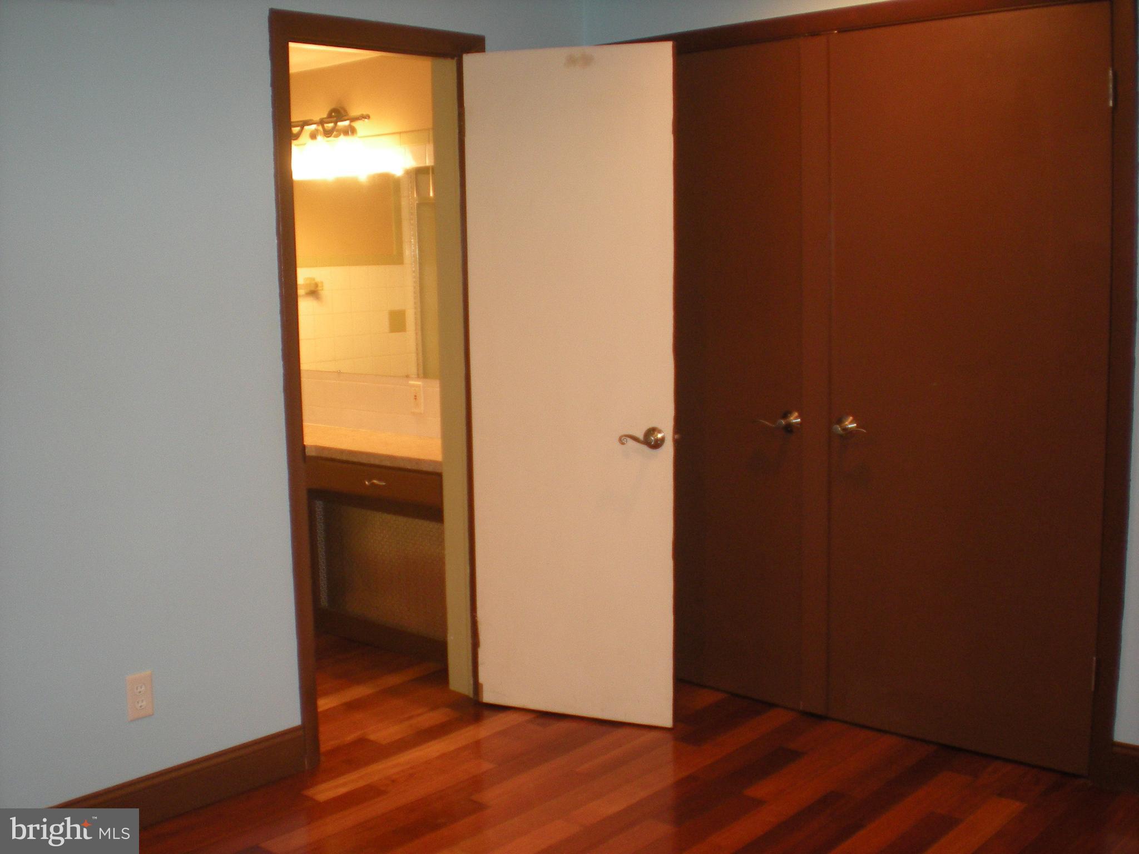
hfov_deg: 49.0
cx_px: 570
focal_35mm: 38
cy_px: 427
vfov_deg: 37.7
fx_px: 1250
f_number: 3.1
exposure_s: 1/30
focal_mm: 6.3
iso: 172
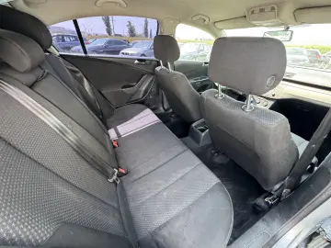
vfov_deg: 85.7
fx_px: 134
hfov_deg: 102.1
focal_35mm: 14
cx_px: 166
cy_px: 124
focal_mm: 2.22
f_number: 2.2
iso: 320
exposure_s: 1/81
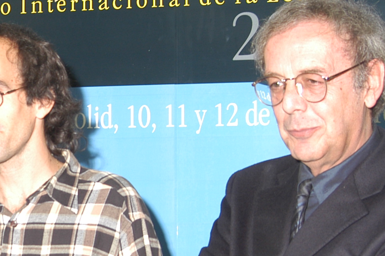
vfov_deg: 10.4
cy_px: 182
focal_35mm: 132
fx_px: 1410
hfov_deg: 15.2
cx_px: -34
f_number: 4.5
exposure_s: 1/80
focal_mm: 28
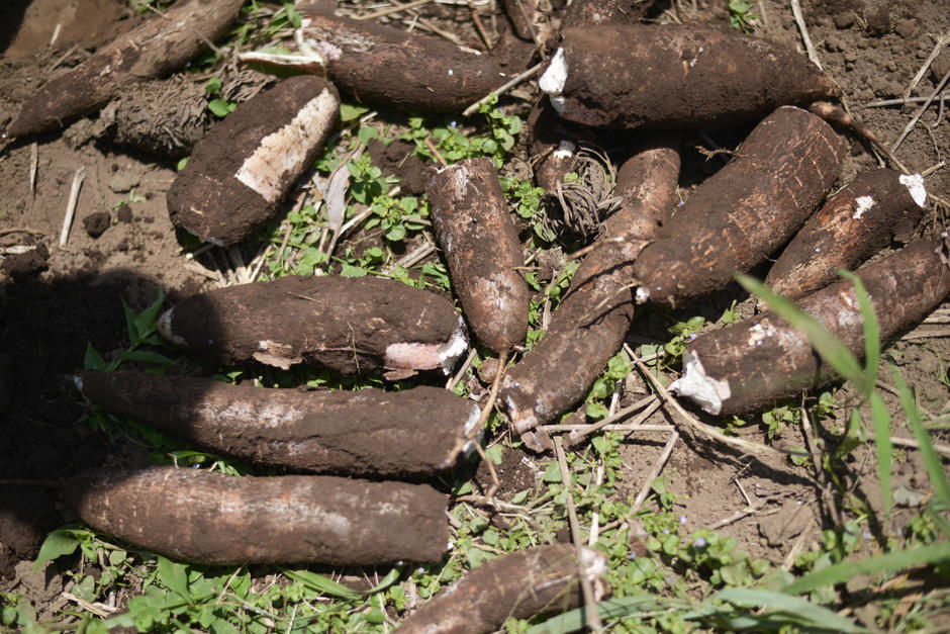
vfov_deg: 27.0
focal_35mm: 50
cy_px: 317
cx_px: 475
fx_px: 1320
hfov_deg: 39.6
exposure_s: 1/8000
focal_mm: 50
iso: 200
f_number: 2
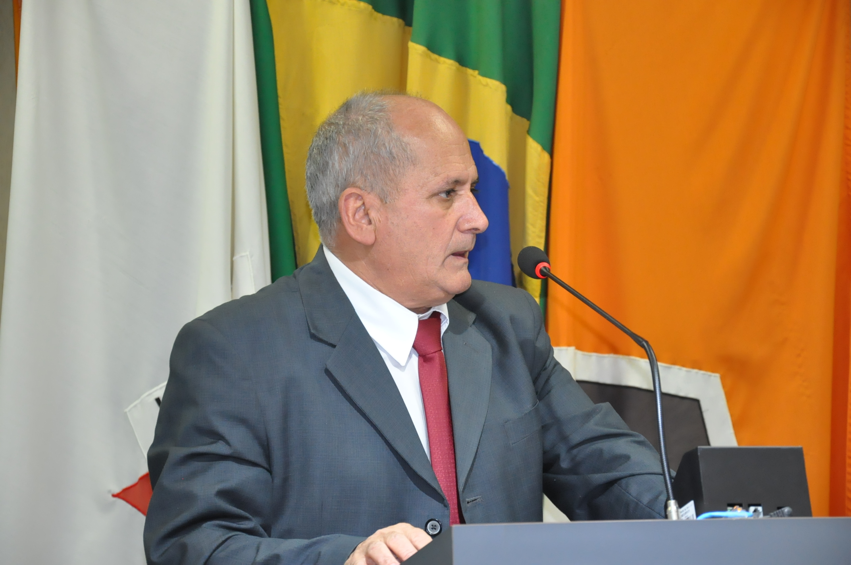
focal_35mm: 112
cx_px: 426
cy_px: 282
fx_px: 2656
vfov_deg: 12.1
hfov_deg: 18.2
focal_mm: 75
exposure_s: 1/60
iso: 2000
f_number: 5.3
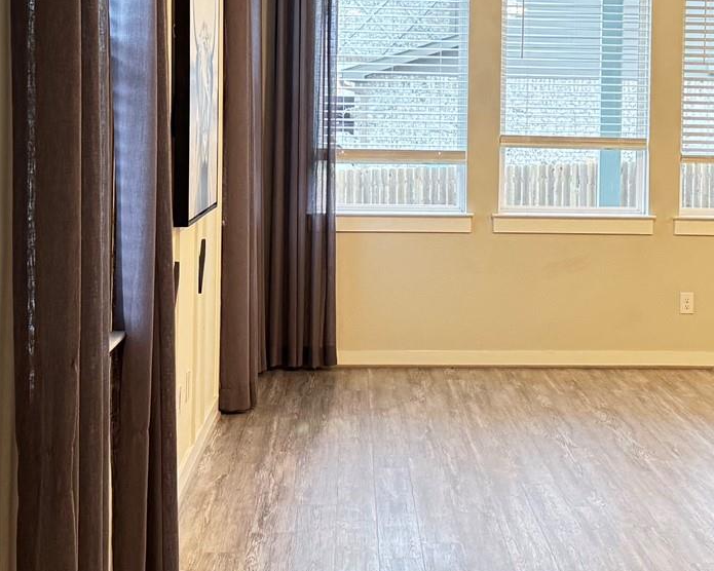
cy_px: 143
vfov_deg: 22.0
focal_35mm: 69
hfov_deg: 27.3
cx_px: 492
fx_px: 1458
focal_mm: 6.76
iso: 400
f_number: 1.78
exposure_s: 1/60
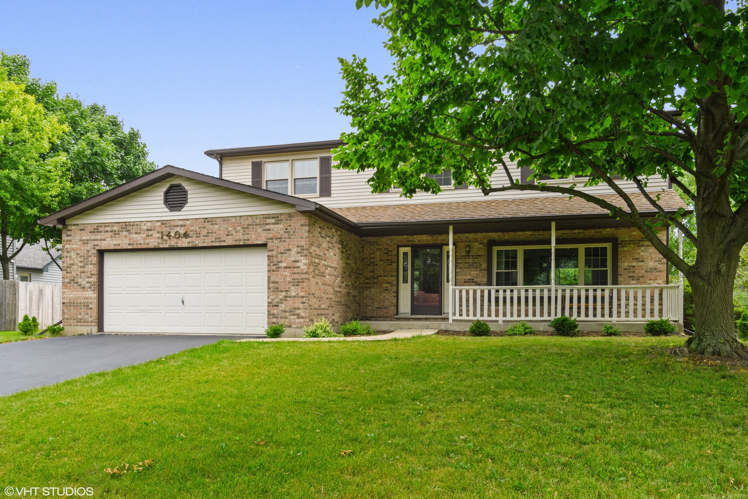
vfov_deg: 53.1
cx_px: 374
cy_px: 250
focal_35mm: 24
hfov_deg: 73.7
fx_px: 499
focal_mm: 16
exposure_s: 1/80
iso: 250
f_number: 8
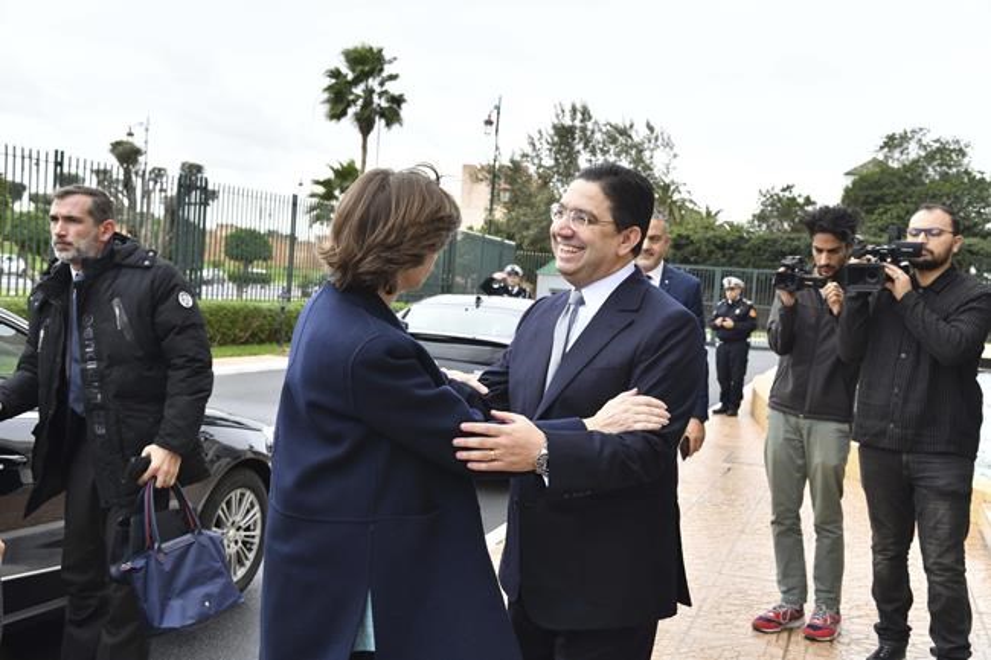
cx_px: 496
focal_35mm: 44
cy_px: 330
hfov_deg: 44.5
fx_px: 1211
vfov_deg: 30.5
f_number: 7.1
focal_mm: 44
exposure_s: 1/200
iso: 400
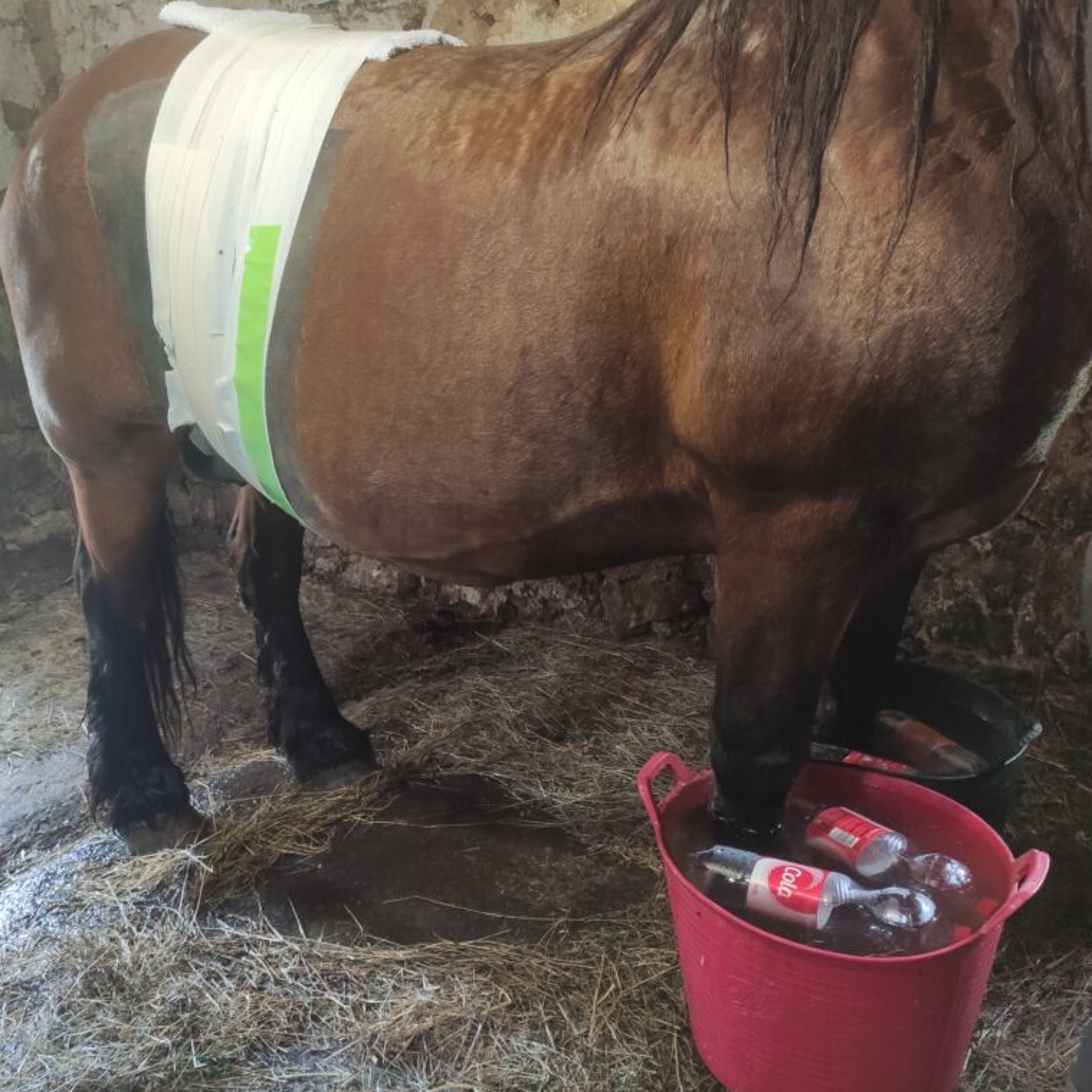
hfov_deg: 52.3
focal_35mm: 31
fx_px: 1106
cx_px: 459
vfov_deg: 52.5
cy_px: 544
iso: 481
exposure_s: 1/33
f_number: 1.75
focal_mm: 4.77
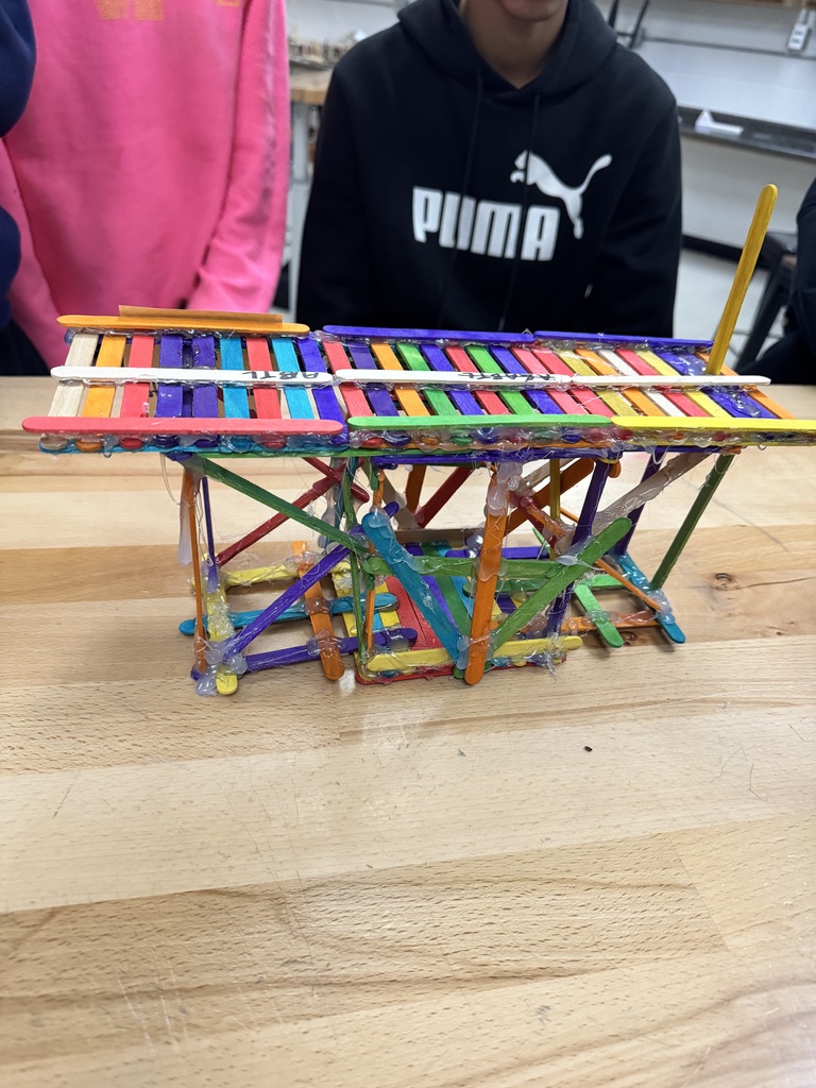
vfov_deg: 71.6
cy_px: 544
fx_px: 754
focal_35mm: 24
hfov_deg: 56.8
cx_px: 408
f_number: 1.78
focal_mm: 6.76
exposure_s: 1/60
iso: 400
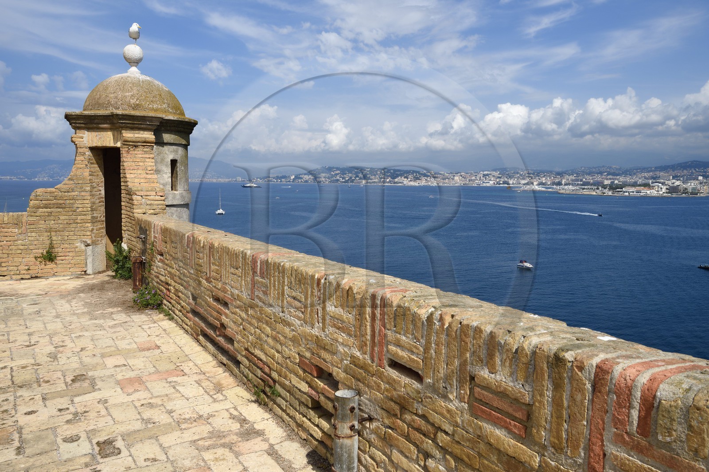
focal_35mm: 30
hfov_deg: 62.0
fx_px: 590
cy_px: 236
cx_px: 354
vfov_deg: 43.5
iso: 200
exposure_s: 1/250
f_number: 16
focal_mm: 30
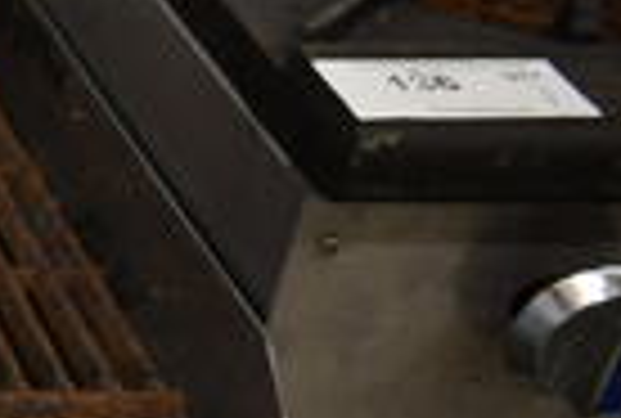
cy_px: 472
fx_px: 2059
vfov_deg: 11.4
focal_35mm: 119
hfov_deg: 13.9
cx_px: -702
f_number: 3.5
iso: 450
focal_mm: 18
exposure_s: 1/30
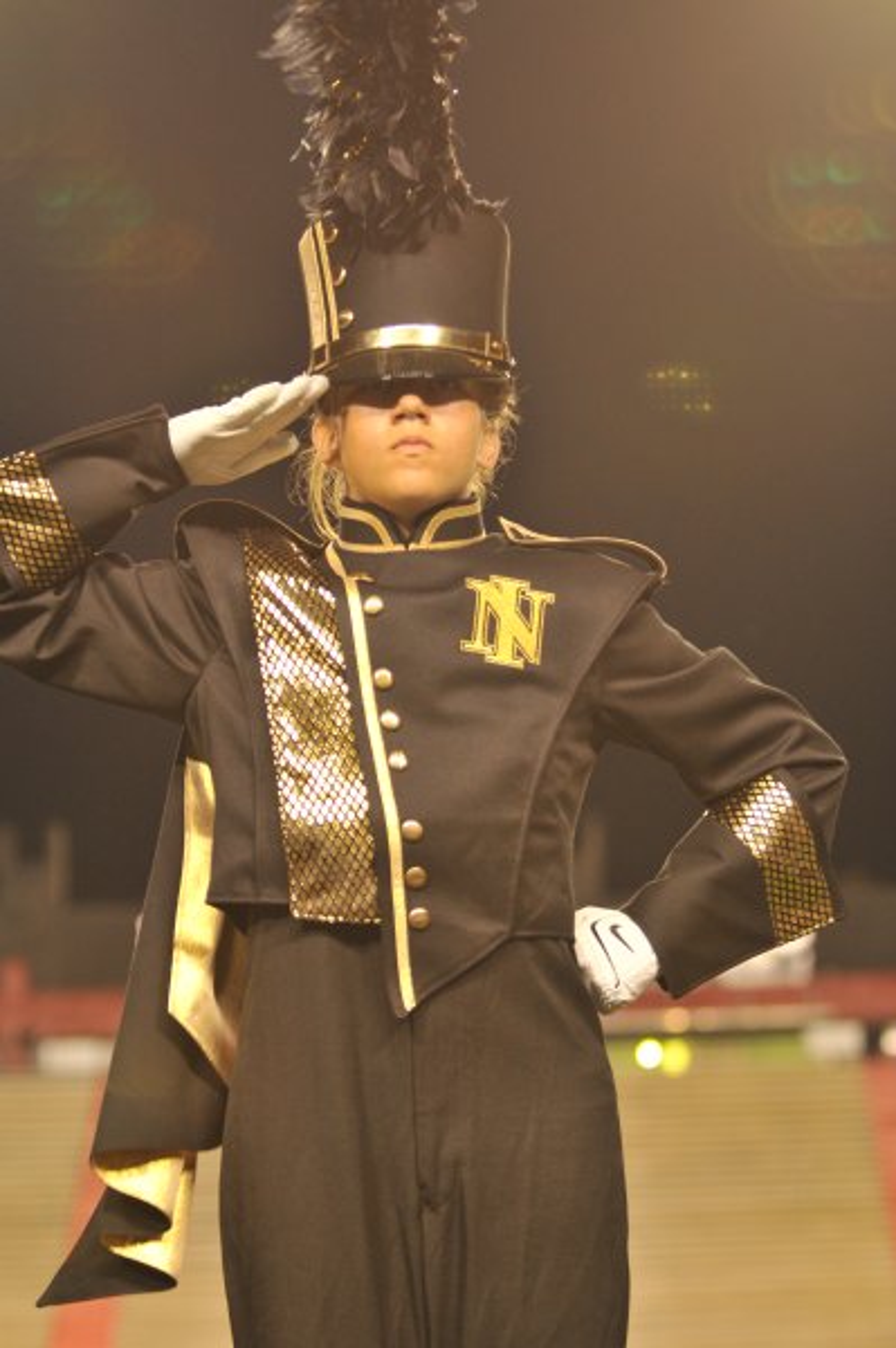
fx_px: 3926
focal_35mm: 105
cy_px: 674
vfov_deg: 19.5
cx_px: 448
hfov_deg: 13.0
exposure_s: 1/60
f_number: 2.8
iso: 450
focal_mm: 70
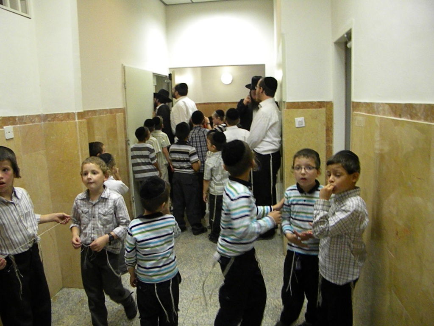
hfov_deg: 63.4
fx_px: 351
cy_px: 163
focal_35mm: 28
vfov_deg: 49.7
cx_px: 217
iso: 1083
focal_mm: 5
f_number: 3.5
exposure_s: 1/61.2
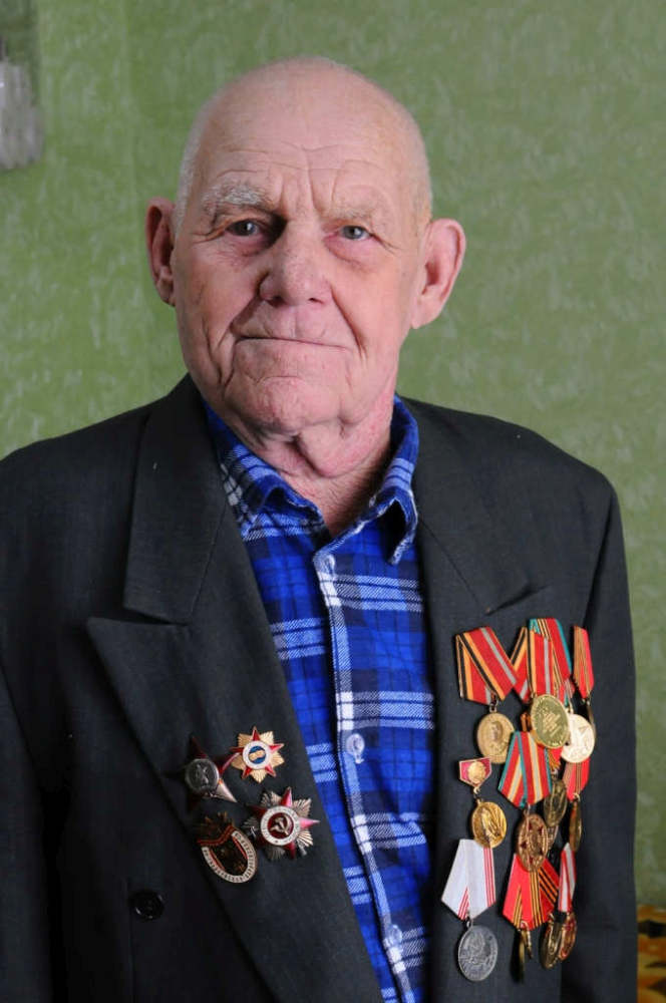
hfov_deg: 25.7
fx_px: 1461
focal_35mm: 52
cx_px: 333
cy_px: 502
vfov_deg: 37.9
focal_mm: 35
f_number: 7.1
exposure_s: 1/80
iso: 1000
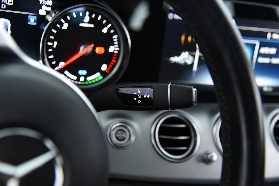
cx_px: 140
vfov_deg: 26.0
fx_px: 403
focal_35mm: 52
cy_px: 93
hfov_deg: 38.2
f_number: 4
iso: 4000
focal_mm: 52
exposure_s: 1/25
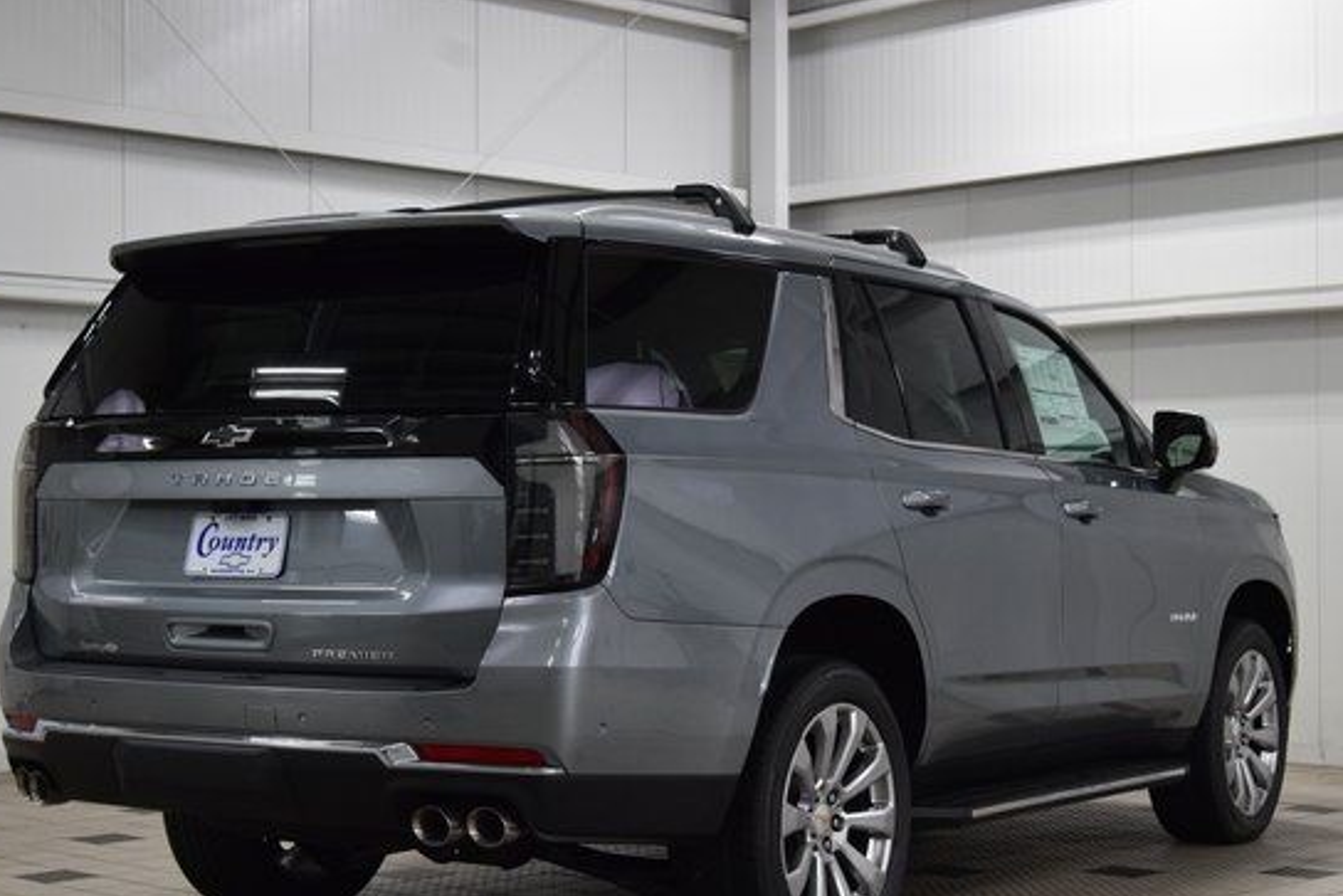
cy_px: 520
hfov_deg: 30.1
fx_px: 2500
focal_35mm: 67
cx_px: 637
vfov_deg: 20.3
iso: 1600
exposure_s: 1/60
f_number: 8
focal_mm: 38
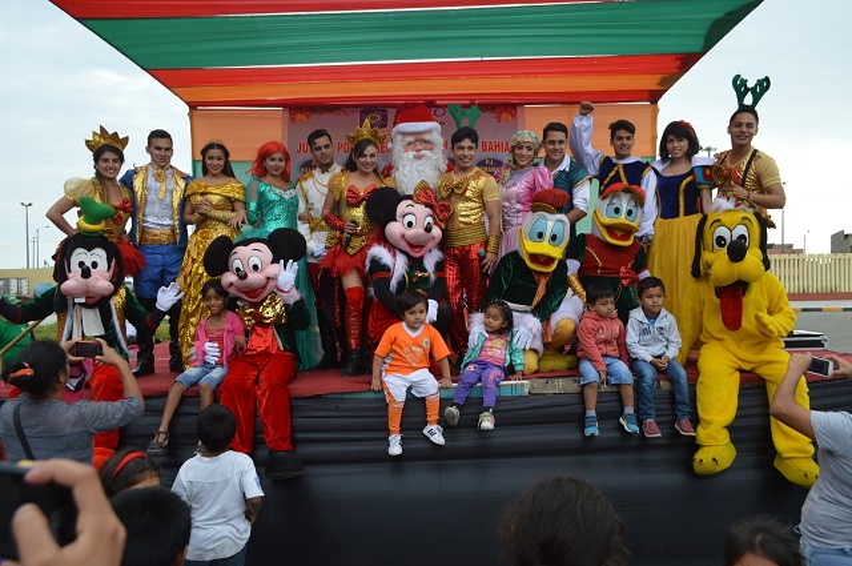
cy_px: 283
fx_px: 638
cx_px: 426
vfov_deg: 47.8
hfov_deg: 67.4
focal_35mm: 27
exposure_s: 1/125
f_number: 5.6
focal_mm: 18
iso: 110
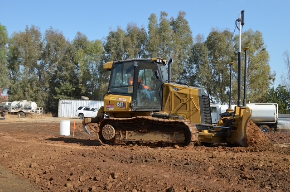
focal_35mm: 36
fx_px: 289
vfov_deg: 36.7
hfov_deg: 53.2
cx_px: 145
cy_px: 96
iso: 100
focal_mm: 24
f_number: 6.3
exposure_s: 1/320
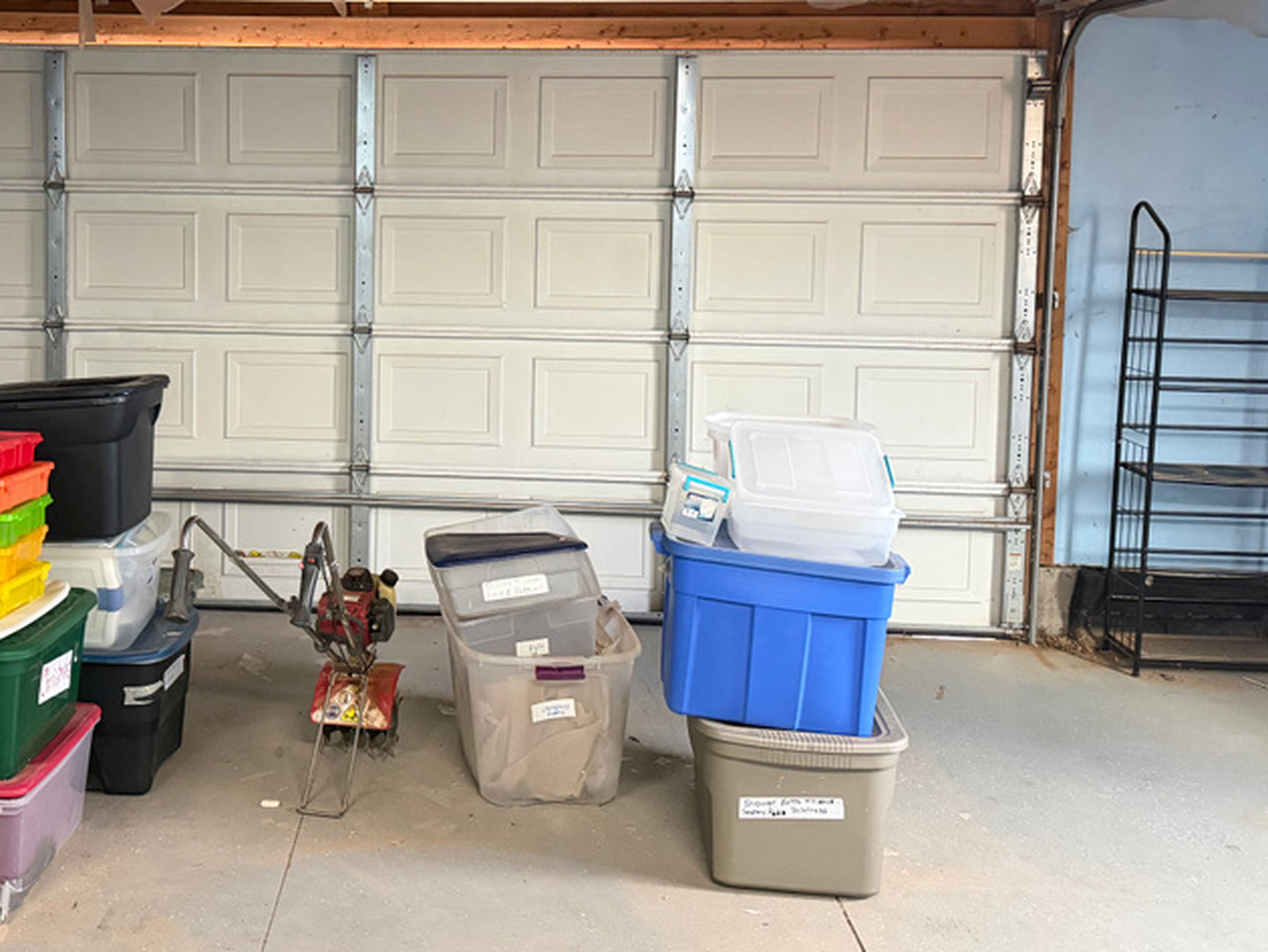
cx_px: 382
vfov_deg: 36.2
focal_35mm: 39
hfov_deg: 46.8
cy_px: 264
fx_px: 1429
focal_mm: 6.76
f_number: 1.78
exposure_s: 1/40
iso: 640
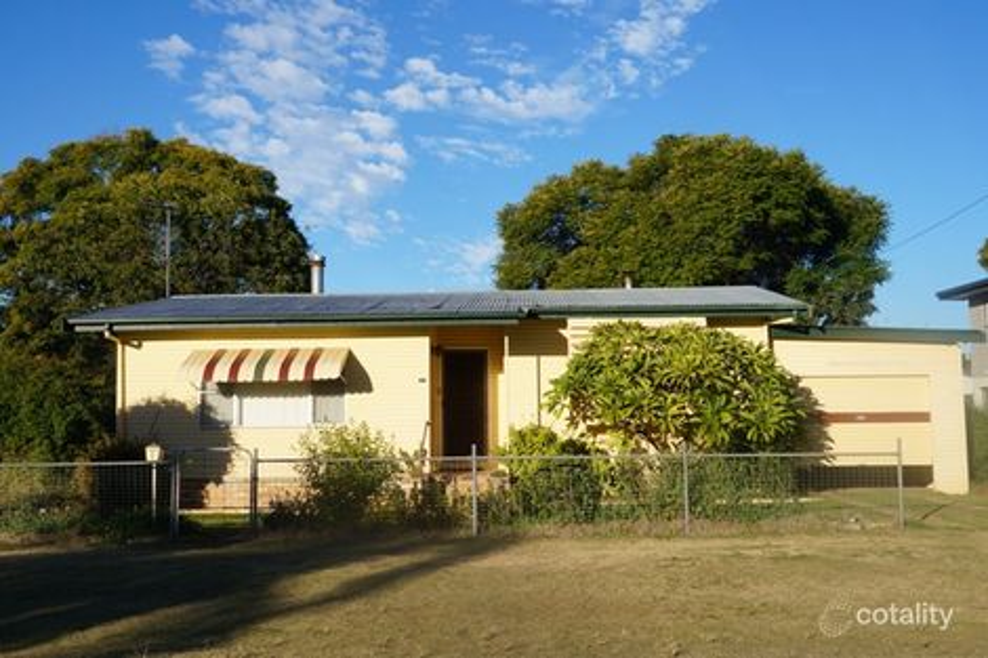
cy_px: 329
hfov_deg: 53.1
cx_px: 494
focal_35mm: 36
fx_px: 988
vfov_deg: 36.8
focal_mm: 24
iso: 200
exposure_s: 1/250
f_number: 13
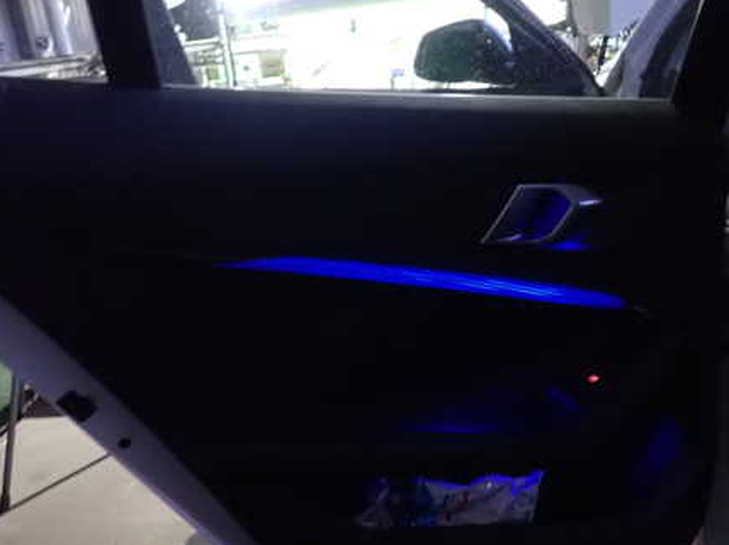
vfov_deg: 40.4
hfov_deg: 52.7
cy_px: 338
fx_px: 736
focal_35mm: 35
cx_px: 369
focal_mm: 4.5
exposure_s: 1/2
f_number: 2
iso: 1600
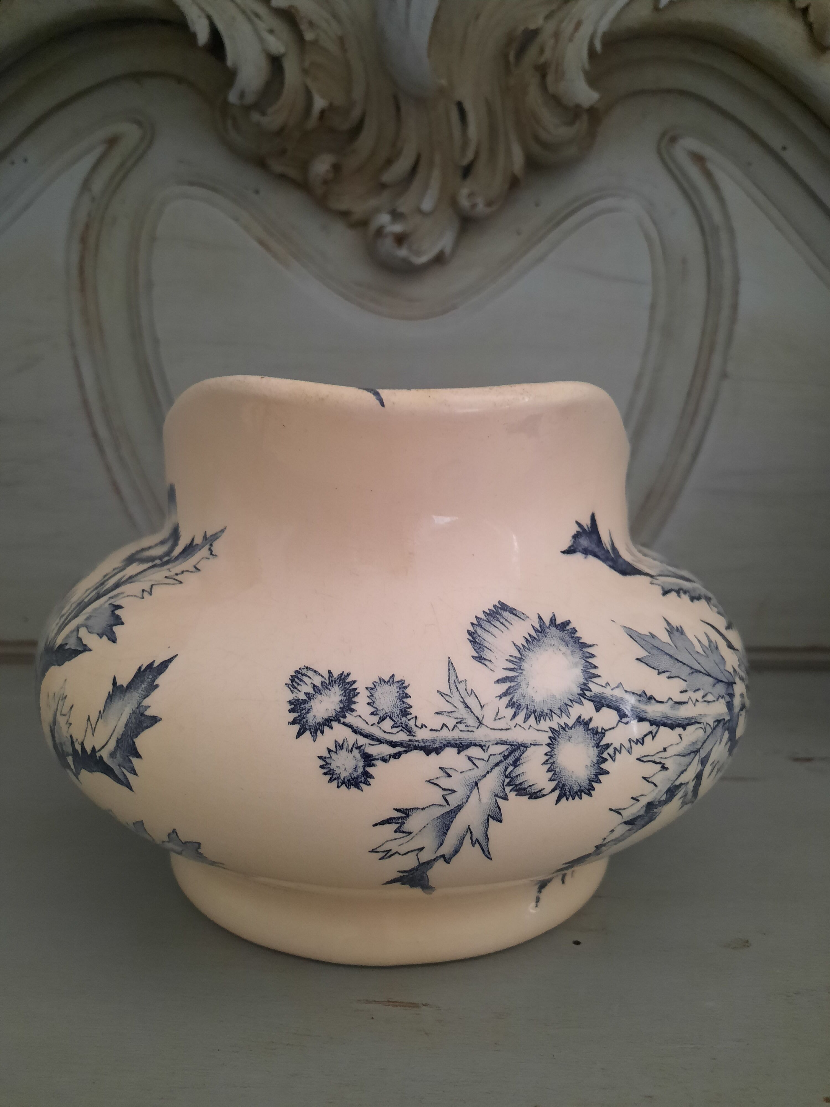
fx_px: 799
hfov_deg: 54.9
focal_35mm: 25
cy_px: 554
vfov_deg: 69.4
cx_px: 415
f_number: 2
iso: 640
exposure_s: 1/25
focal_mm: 4.6
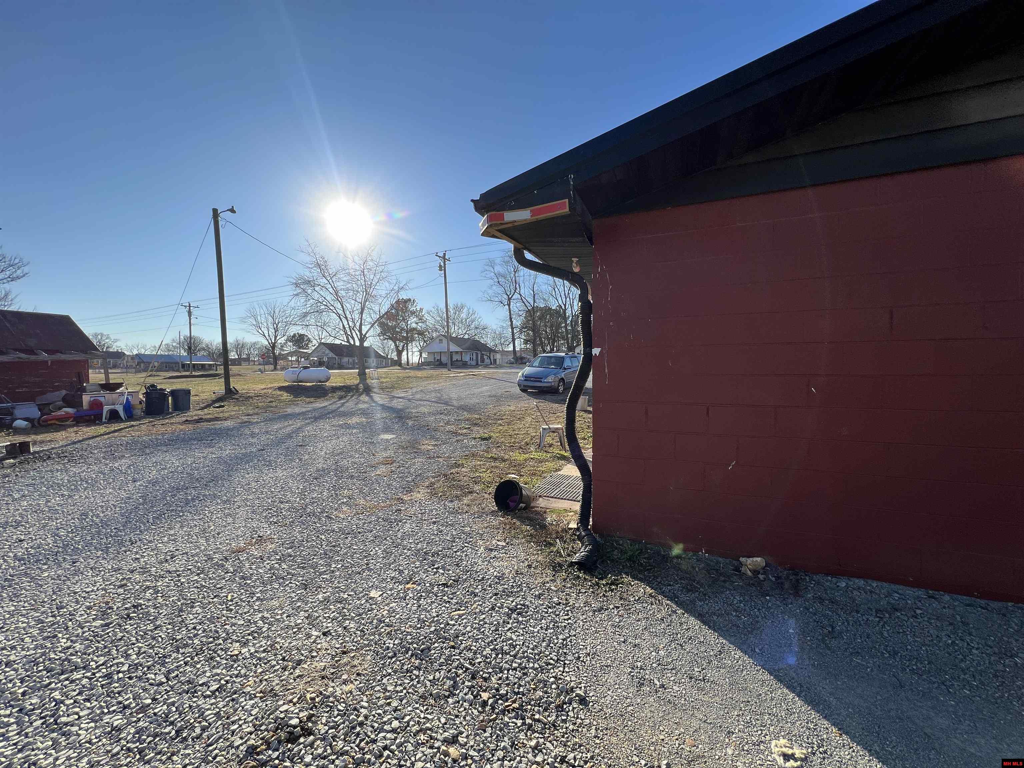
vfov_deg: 89.9
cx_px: 512
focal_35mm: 13
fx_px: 385
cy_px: 384
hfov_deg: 106.2
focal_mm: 1.57
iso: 32
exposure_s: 1/1167
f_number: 1.8
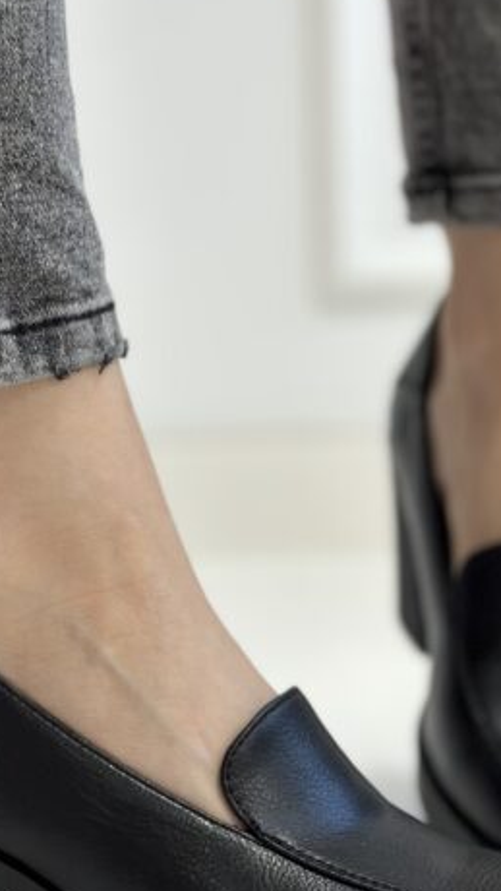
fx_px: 2148
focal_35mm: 91
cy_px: 531
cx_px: 228
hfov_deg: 13.3
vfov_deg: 23.4
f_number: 1.78
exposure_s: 1/100
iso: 160
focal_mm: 6.86
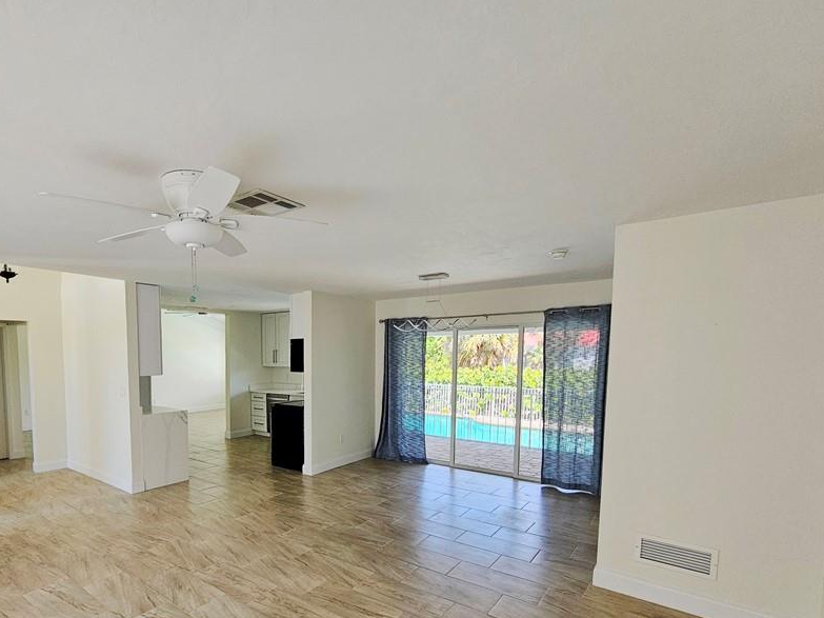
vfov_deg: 73.5
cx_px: 309
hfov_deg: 89.2
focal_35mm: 17
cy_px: 384
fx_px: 405
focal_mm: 2.2
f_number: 2.2
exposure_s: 1/120
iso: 64
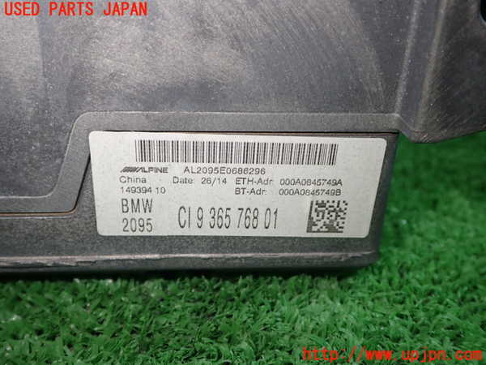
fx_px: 505
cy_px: 182
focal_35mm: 36
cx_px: 243
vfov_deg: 39.7
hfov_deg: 51.4
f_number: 2.5
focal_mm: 6.37
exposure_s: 1/80
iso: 160
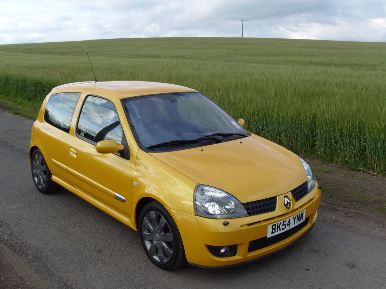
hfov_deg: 51.3
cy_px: 147
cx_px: 198
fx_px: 401
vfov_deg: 39.7
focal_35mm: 36
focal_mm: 7.8
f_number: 4.8
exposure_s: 1/250
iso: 80
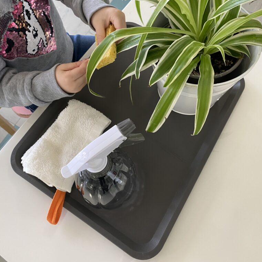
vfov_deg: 52.1
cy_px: 102
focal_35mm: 31
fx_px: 265
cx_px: 132
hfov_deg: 52.5
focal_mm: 4.25
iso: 250
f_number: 1.8
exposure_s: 1/50
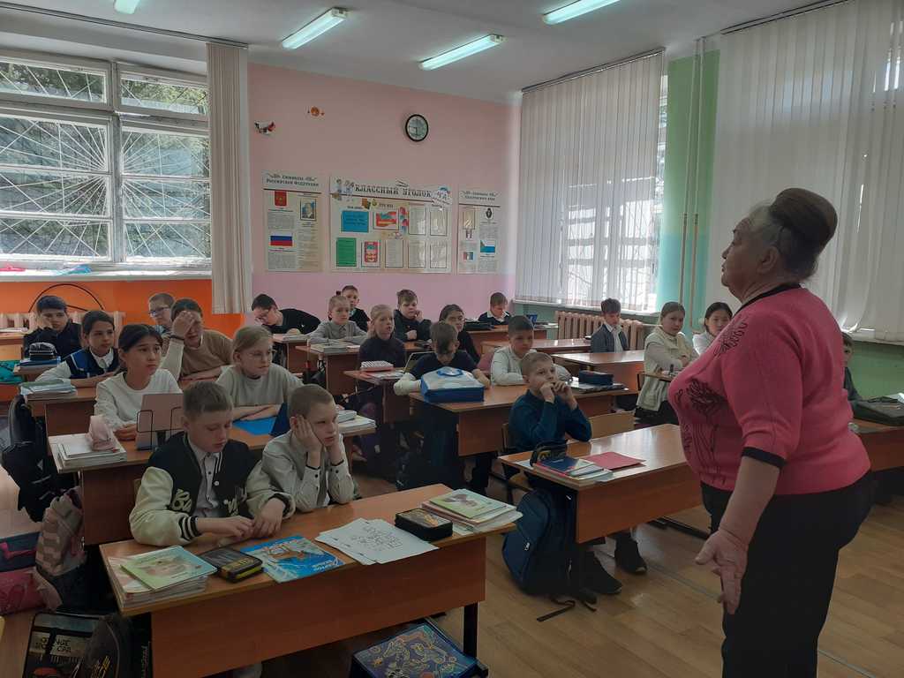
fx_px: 705
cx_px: 452
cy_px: 339
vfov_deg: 51.4
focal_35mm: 27
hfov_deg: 65.3
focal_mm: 3.6
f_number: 1.9
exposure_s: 1/116
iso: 40
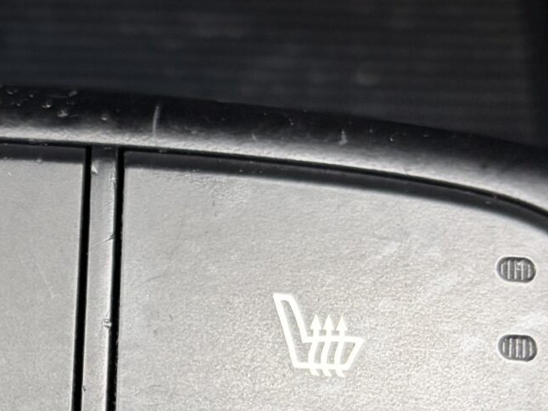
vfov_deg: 14.0
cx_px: -71
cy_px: 432
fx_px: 1646
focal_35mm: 104
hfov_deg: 18.1
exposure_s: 1/60
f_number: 1.6
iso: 125
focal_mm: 5.96
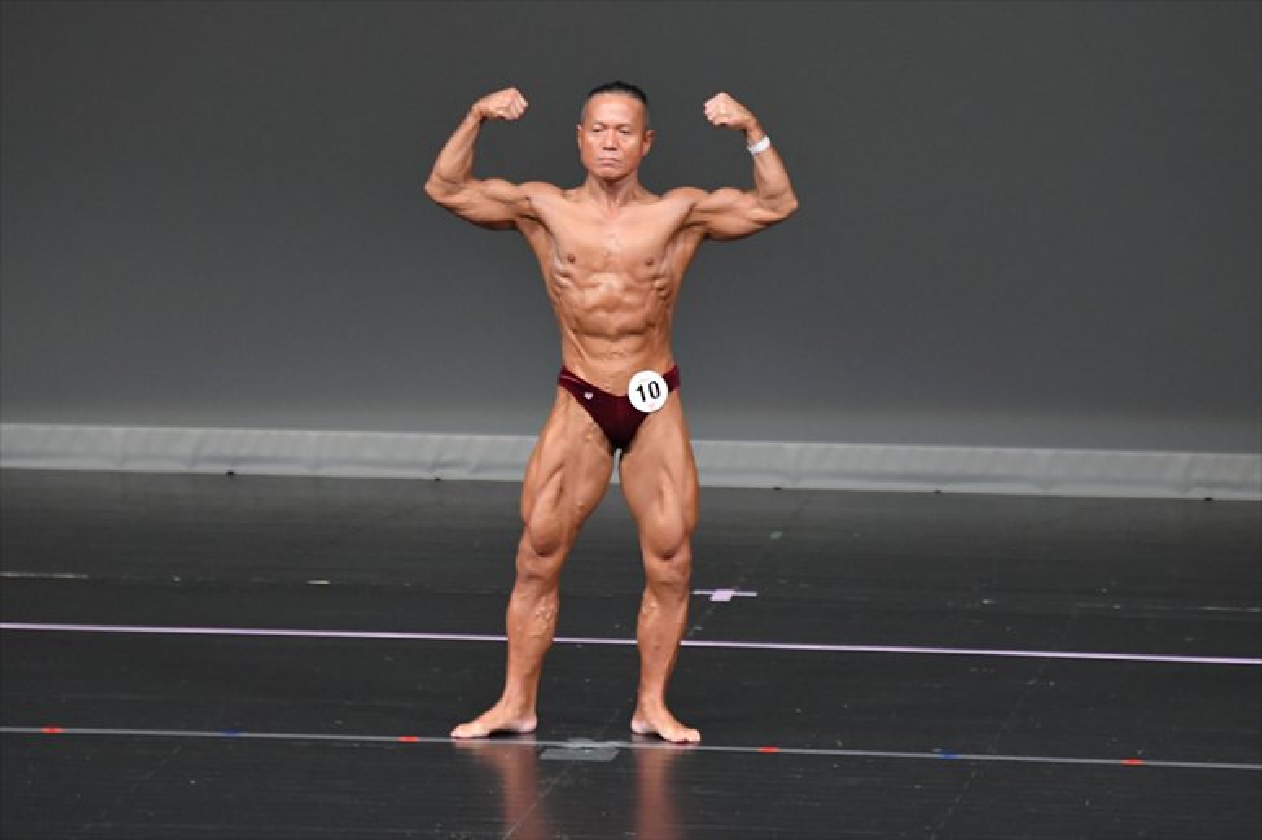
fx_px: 11037
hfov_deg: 6.5
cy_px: 420
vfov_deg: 4.4
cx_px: 631
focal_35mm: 315
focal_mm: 210
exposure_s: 1/400
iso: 4000
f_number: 5.6
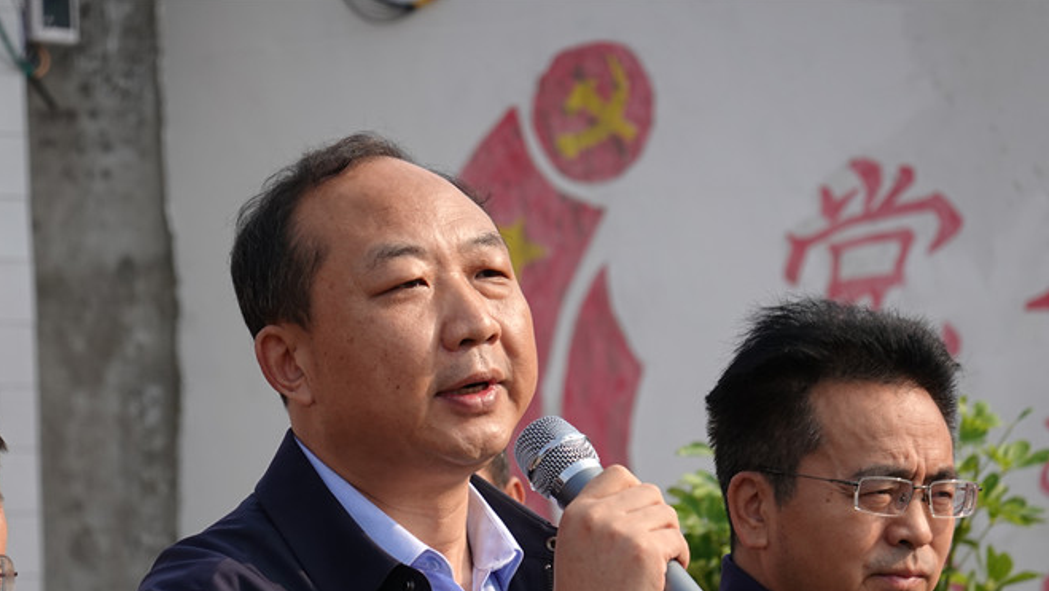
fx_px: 6788
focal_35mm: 244
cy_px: 420
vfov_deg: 5.0
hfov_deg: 8.8
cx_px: 489
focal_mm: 69.49
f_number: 4.5
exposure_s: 1/500
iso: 100
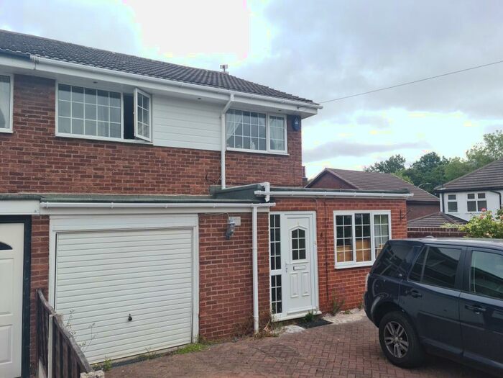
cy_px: 189
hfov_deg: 65.3
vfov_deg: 51.4
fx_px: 392
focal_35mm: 27
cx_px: 252
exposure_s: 1/626
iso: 25
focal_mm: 5.9
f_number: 2
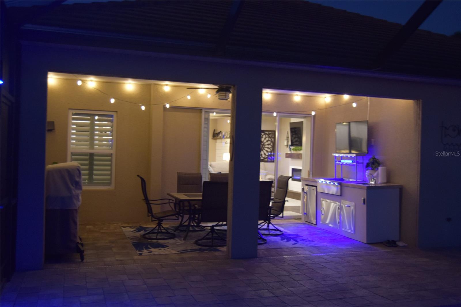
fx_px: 442
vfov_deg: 38.3
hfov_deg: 55.1
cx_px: 230
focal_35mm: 34
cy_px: 154
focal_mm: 23
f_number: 3.8
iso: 1600
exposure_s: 1/13
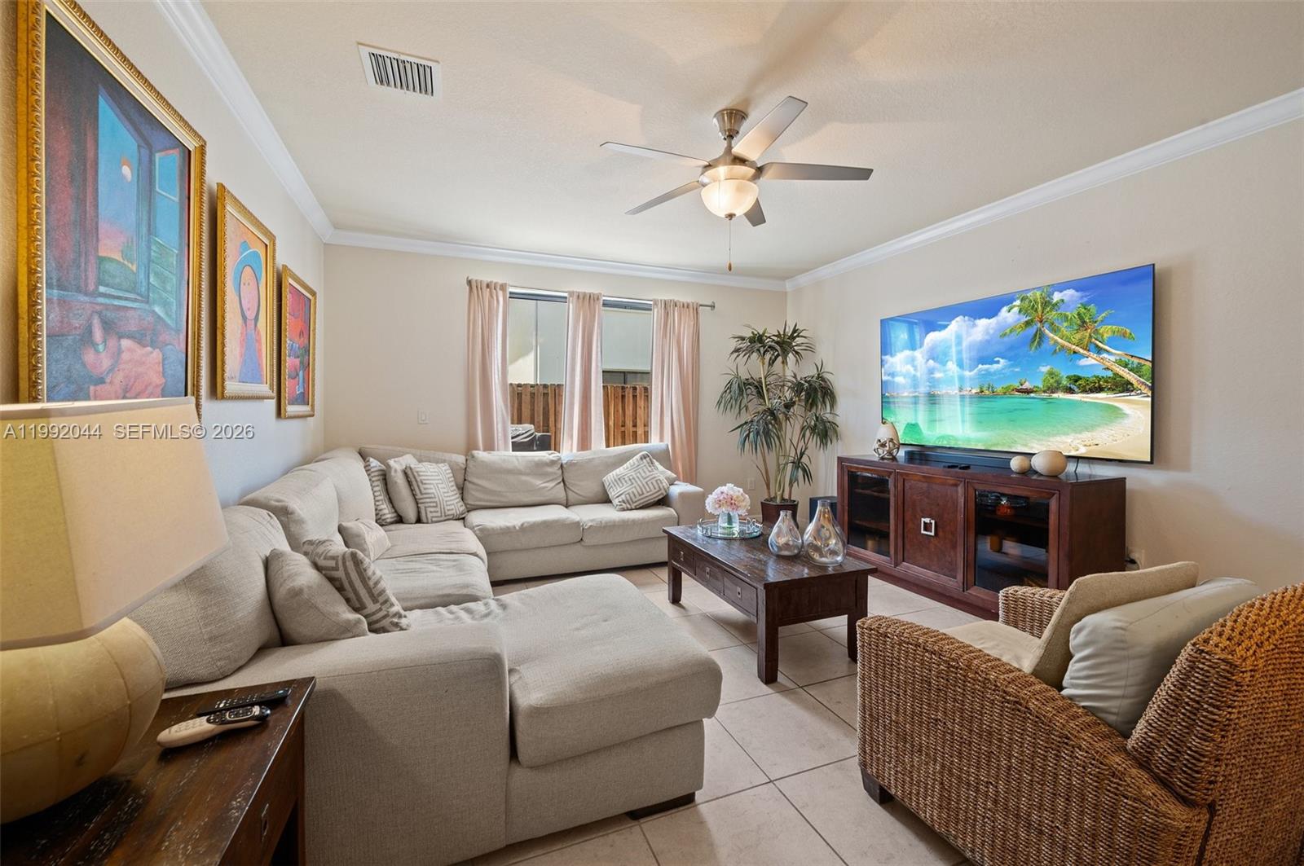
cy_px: 433
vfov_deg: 81.1
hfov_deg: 104.3
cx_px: 652
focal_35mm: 14
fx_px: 507
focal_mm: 14
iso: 200
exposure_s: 1/2.5
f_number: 8
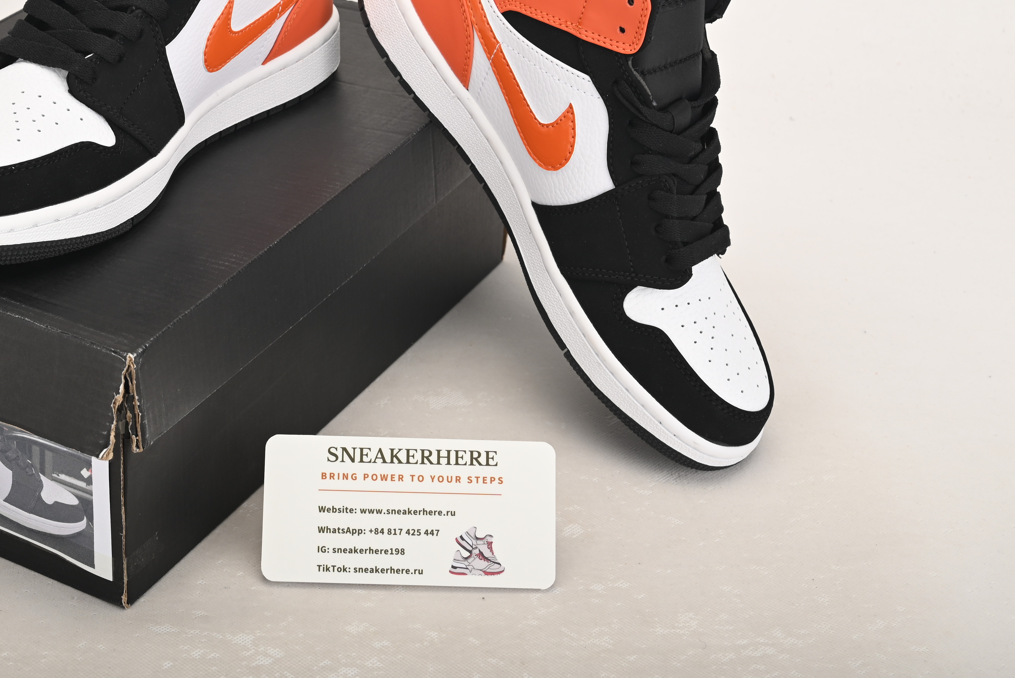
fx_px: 1974
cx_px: 301
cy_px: 178
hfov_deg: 28.6
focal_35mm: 70
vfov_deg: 19.3
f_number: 11
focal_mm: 47
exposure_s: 1/200
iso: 100
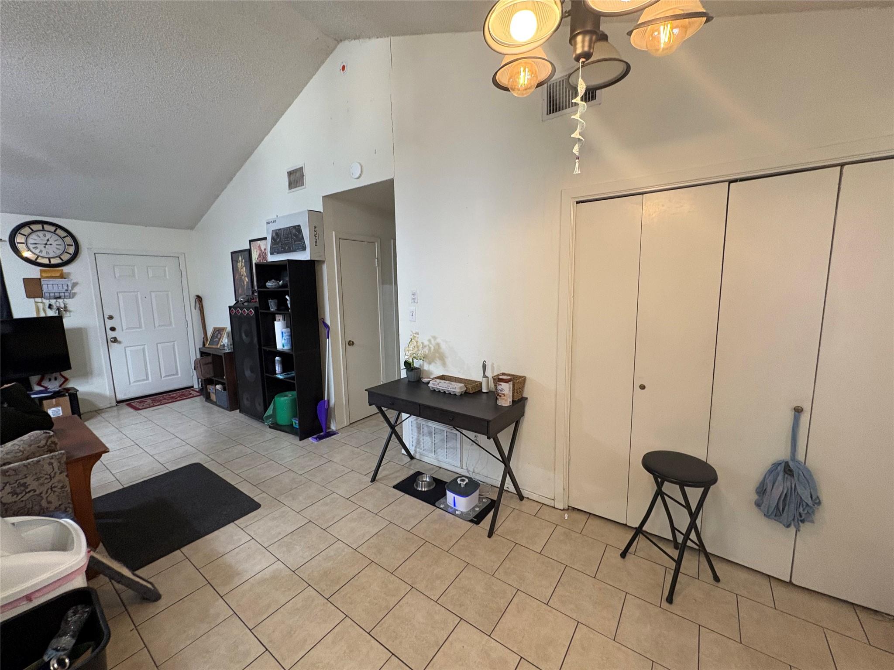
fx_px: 362
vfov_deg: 85.7
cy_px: 335
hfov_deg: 102.1
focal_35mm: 14
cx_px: 447
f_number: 2.2
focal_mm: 2.22
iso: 250
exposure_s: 1/60
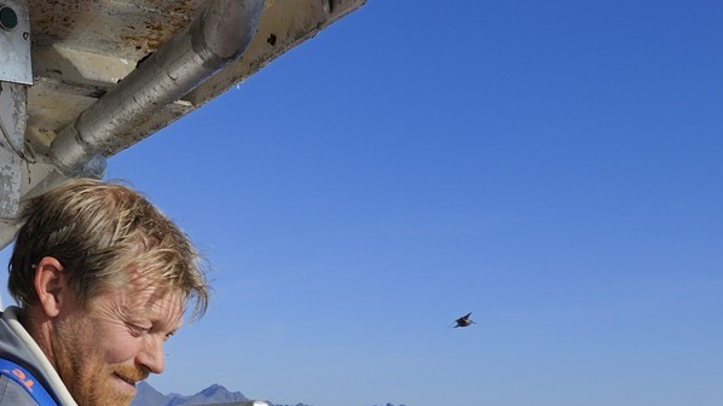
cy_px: 814
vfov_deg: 16.4
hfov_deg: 37.2
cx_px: 383
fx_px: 1073
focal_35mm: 56
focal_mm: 20
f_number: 18
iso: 200
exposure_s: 1/200
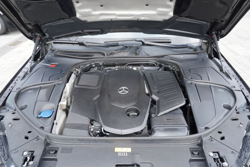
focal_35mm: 31
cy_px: 84
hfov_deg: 60.3
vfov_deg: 42.3
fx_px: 215
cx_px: 125
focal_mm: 31
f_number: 4
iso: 640
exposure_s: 1/160
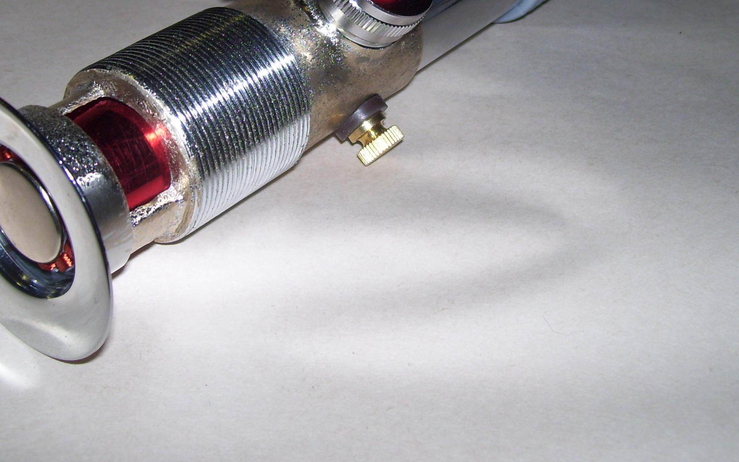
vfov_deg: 23.1
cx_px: 329
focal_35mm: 55
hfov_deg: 36.9
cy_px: 77
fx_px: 1108
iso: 80
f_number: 2.7
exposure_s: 1/60
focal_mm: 6
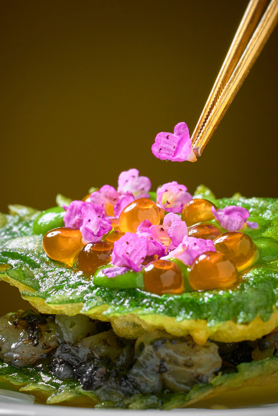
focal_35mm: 300
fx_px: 3474
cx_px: 139
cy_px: 208
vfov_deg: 6.9
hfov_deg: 4.6
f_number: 11
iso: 500
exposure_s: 1/125
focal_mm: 200
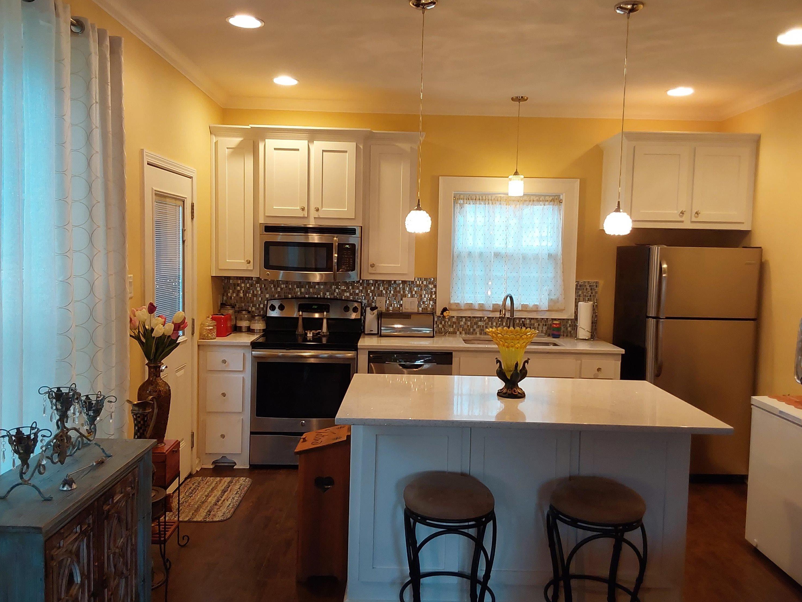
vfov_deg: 48.2
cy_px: 296
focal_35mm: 29
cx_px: 400
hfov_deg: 61.7
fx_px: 672
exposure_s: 1/60
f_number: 1.9
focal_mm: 2.91
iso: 200
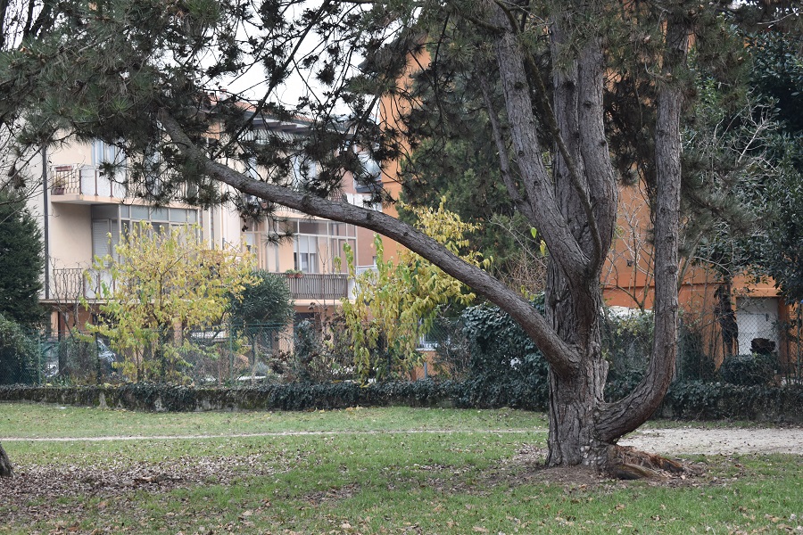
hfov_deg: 26.0
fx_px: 1740
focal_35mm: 78
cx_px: 402
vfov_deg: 17.5
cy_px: 268
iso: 400
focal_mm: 52
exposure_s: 1/125
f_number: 5.6
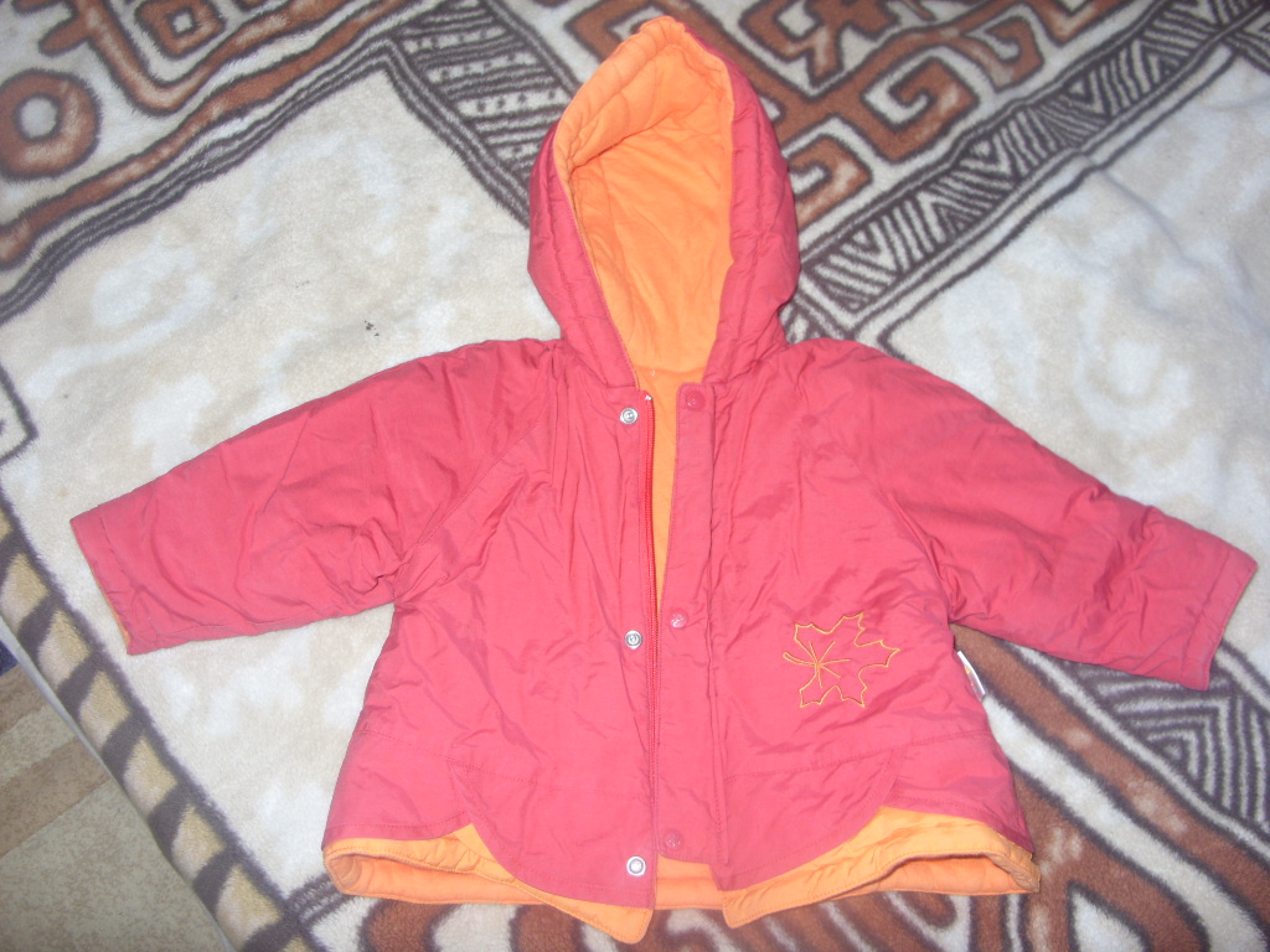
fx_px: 1394
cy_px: 476
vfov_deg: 37.7
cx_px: 635
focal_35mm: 38
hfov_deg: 49.0
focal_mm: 6.3
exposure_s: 1/30
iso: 50
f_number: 2.8
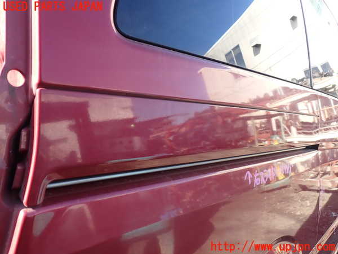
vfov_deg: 46.8
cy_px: 127
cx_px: 169
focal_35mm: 30
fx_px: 293
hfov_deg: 60.0
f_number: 3.2
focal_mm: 5.4
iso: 100
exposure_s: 1/125
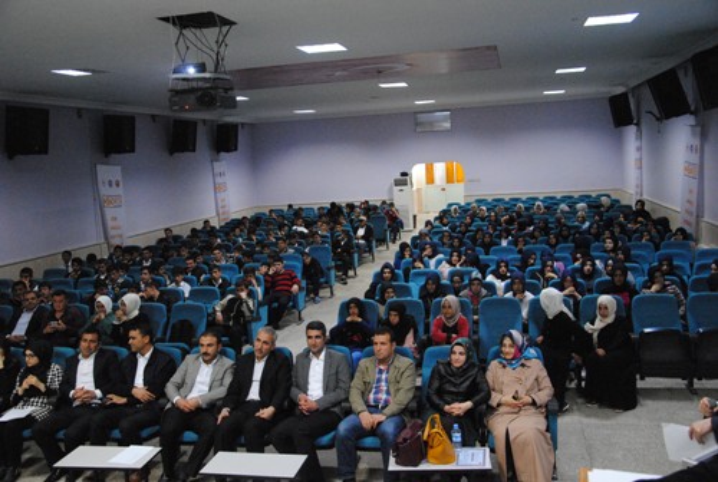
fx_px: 720
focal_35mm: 36
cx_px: 359
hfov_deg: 53.0
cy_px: 241
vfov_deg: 37.1
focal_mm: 24
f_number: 3.8
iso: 1600
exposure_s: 1/25
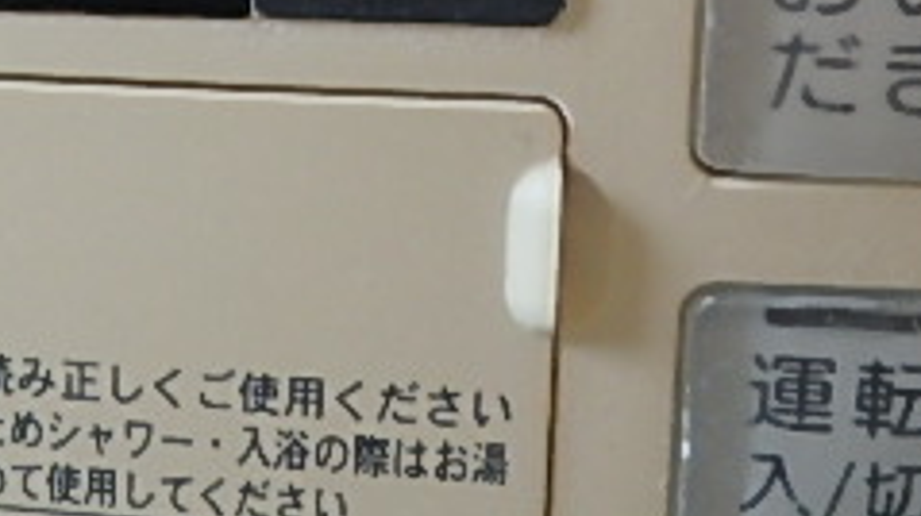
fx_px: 1855
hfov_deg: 26.7
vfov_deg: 15.3
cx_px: 54
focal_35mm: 76
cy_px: -100
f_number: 4.3
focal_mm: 4.7
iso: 320
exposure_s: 1/40
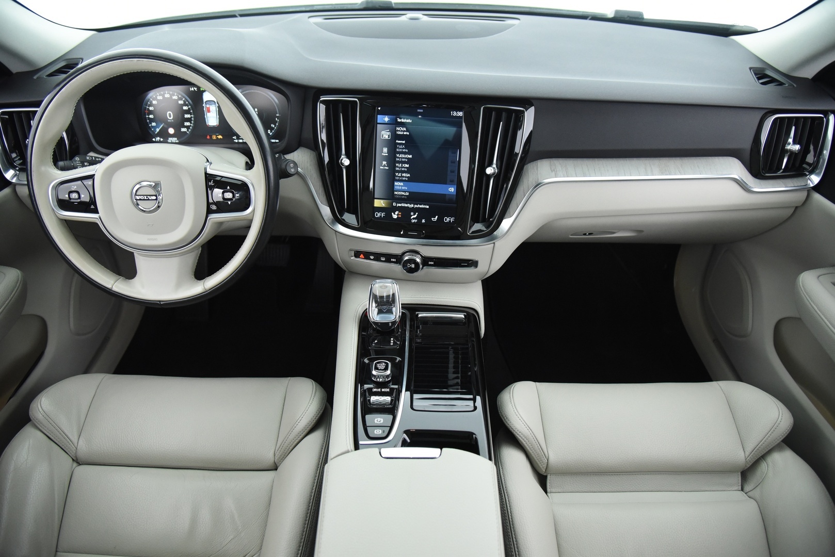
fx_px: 557
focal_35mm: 24
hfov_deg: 73.7
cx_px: 418
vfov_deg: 53.2
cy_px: 278
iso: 4000
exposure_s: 1/25
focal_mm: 24
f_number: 4
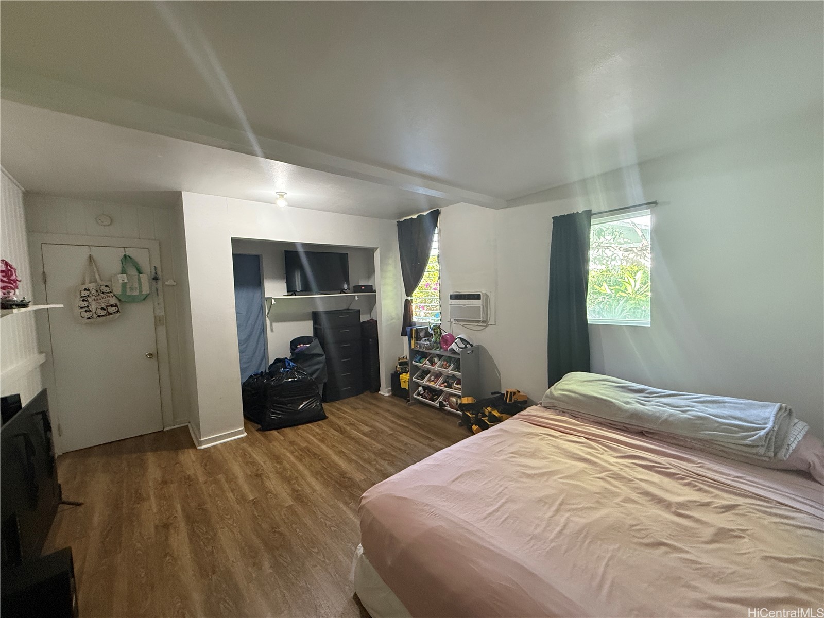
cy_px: 309
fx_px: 333
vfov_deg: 85.7
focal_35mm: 14
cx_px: 412
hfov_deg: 102.1
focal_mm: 2.22
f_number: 2.2
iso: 500
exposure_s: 1/60
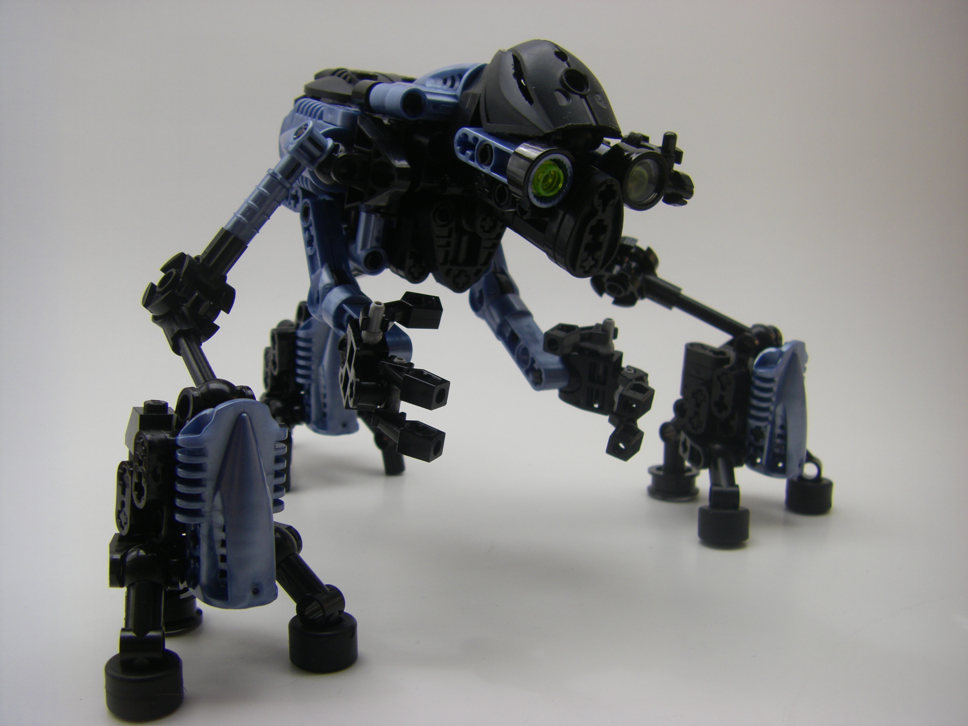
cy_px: 363
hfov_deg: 49.0
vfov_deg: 37.7
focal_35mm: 38
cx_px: 484
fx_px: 1063
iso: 64
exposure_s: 1/80
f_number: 3.5
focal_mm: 6.3
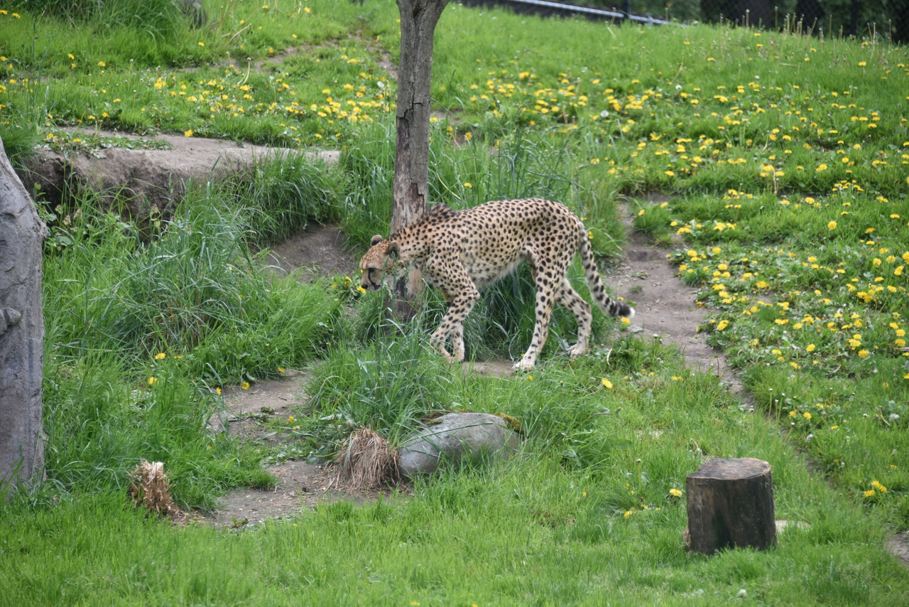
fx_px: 4293
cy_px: 304
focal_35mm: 170
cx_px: 454
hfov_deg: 12.1
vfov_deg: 8.1
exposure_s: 1/400
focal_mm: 170
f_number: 5.6
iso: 400
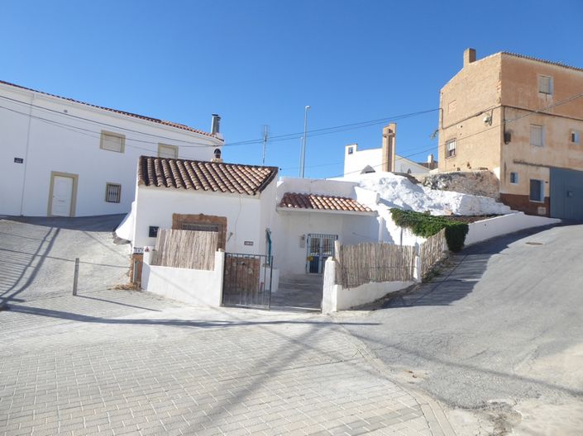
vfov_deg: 56.8
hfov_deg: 71.6
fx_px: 404
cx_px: 292
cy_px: 218
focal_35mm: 24
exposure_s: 1/640
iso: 80
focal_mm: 4.3
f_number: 3.3
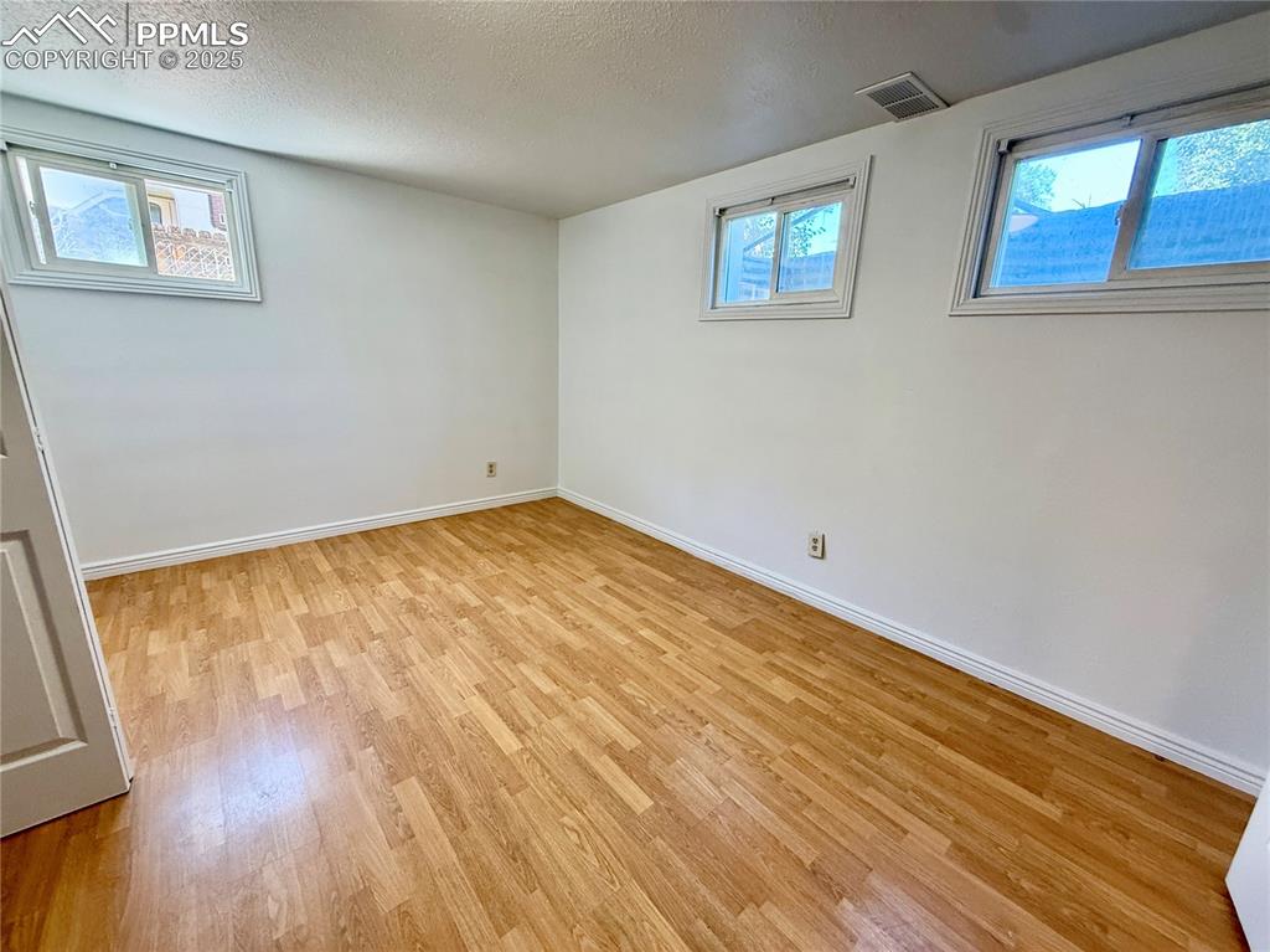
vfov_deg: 85.6
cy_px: 476
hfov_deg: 102.1
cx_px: 635
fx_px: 513
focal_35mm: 14
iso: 200
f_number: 2.2
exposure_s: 1/60
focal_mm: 2.22
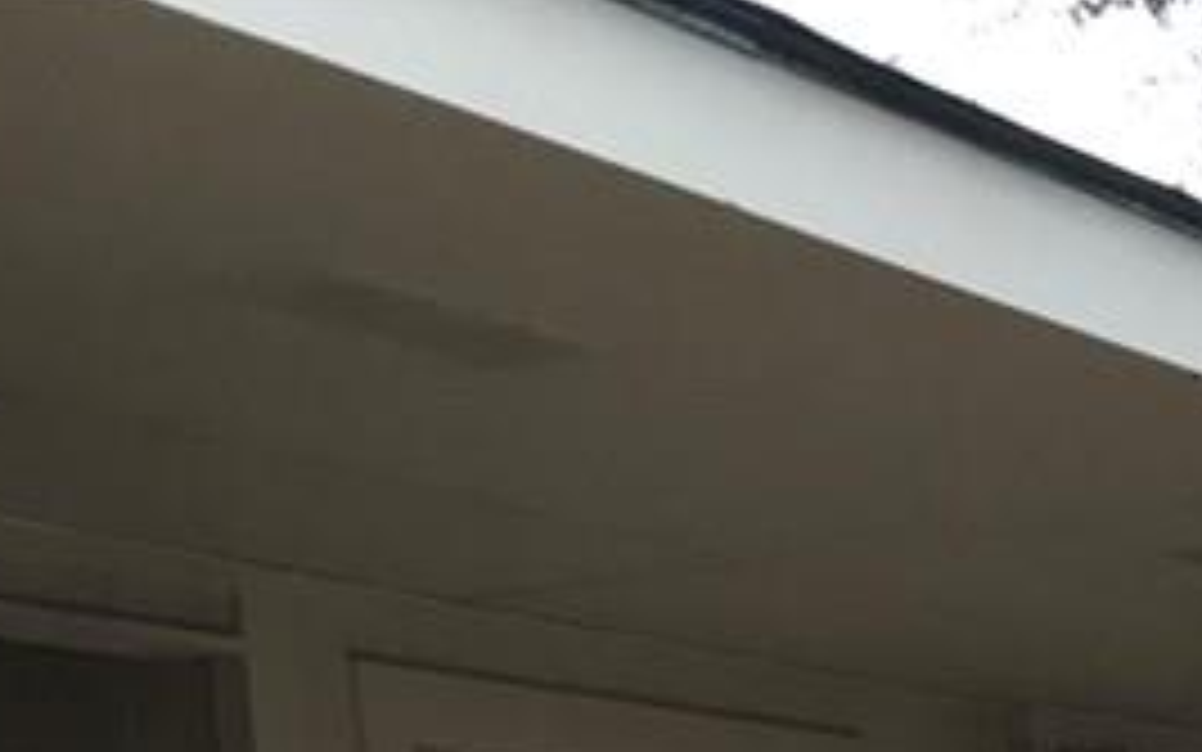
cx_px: 2093
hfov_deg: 15.8
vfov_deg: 10.2
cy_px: 1711
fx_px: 3735
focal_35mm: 114
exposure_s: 1/120
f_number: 1.8
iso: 32
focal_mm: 3.99
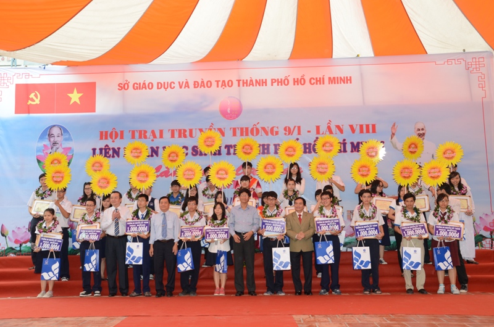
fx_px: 493
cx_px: 247
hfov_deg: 53.2
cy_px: 164
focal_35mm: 36
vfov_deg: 36.7
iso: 400
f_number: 9
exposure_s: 1/125
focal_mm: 24
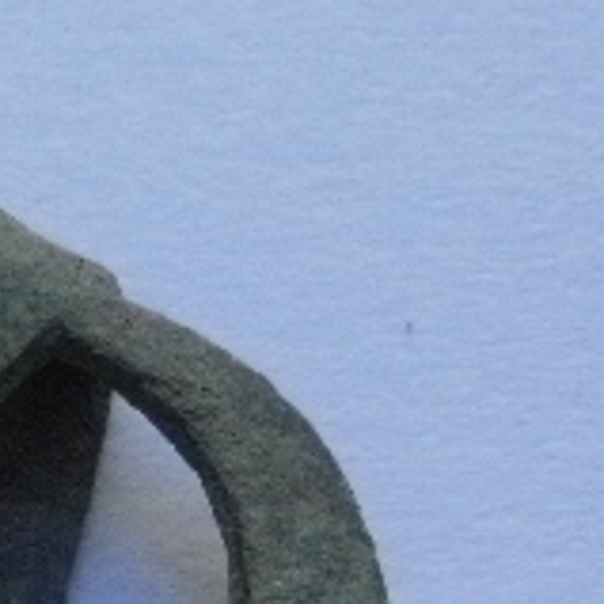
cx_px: -38
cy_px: 691
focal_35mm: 157
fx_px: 3099
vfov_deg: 11.0
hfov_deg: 11.0
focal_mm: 7.7
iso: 400
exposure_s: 1/200
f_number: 4
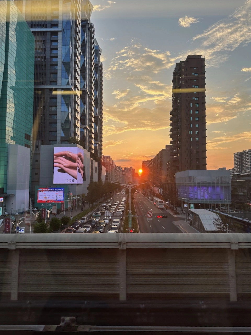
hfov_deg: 56.8
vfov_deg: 71.6
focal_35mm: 24
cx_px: 126
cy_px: 168
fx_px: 232
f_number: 1.8
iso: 64
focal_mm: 6.9
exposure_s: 1/229
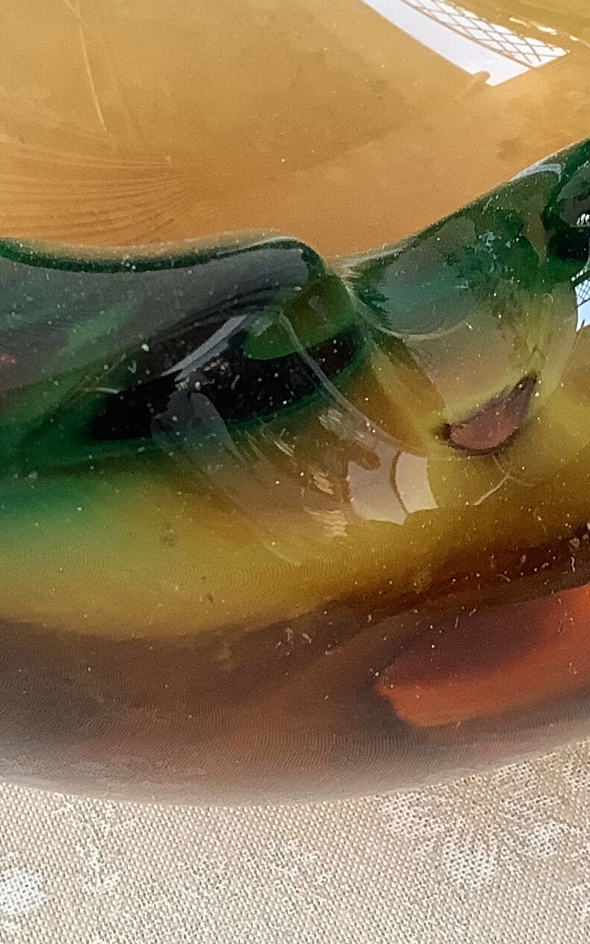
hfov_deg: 15.4
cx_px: 227
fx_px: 2186
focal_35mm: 85
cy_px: 193
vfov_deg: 24.0
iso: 100
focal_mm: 3.3
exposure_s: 1/60
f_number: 2.4
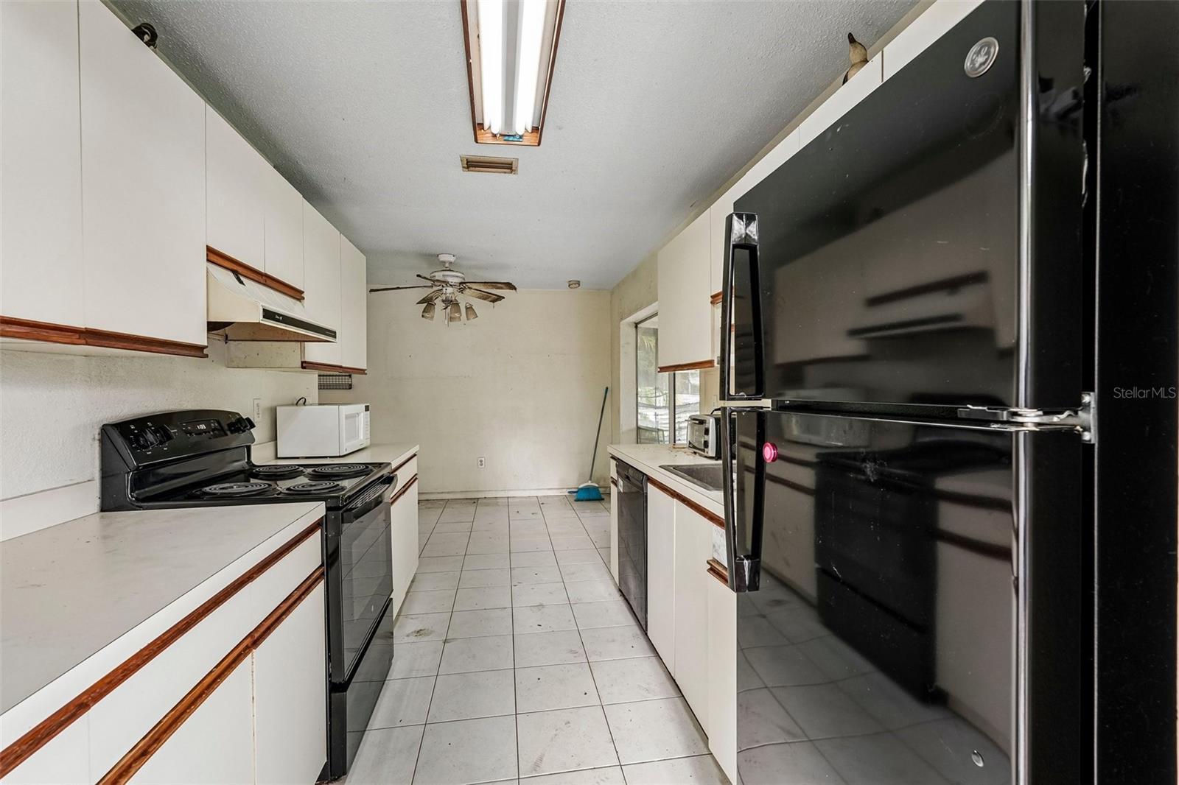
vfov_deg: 73.7
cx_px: 590
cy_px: 392
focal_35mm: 16
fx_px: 524
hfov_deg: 96.7
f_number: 8
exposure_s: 1/15
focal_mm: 16
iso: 400
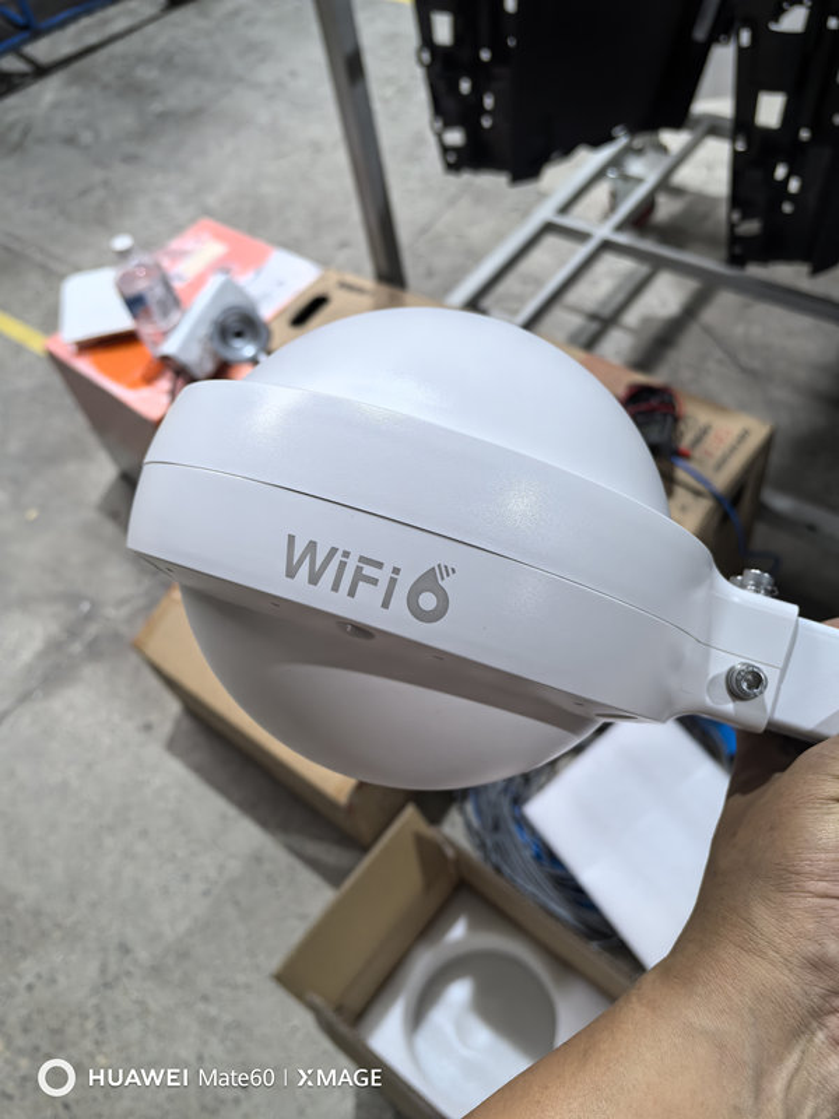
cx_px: 420
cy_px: 560
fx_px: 873
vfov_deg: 65.3
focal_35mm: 27
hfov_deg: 51.4
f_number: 2
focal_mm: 5.75
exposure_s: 1/50
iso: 250
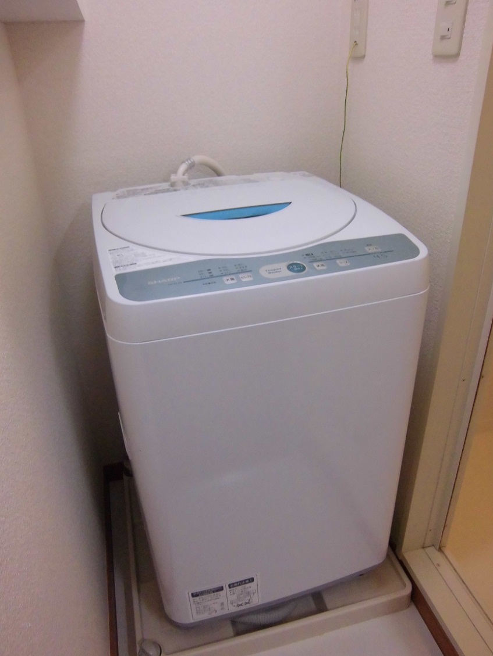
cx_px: 246
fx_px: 494
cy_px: 328
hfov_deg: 53.1
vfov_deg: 67.3
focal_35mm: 26
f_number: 2.8
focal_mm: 4.7
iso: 400
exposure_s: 1/60
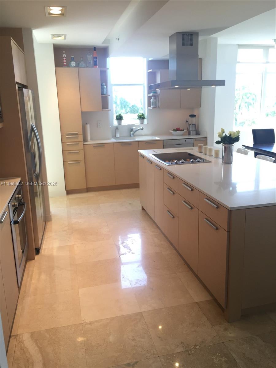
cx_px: 138
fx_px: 308
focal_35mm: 29
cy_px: 184
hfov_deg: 48.2
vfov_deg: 61.7
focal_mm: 4.15
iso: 40
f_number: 2.2
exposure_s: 1/60
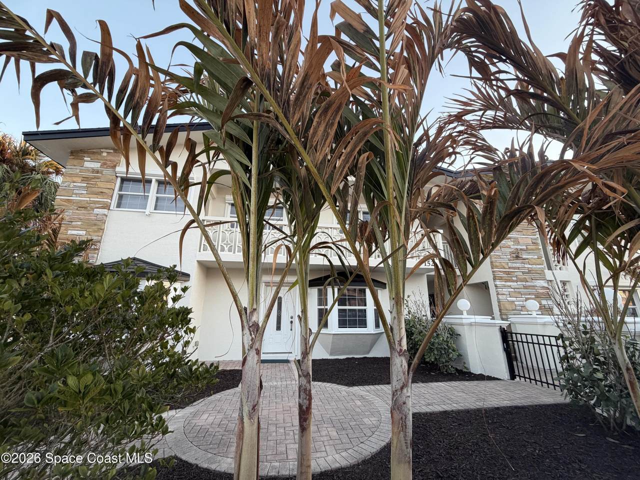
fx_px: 259
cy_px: 240
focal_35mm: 14
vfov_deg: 85.7
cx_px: 320
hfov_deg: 102.1
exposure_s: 1/121
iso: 125
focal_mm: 2.22
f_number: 2.2
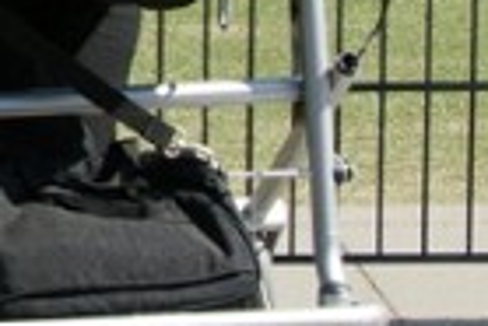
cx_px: -470
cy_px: -280
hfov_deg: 8.2
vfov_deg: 5.7
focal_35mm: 238
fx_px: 3230
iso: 200
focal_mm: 28
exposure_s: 1/400
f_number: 8
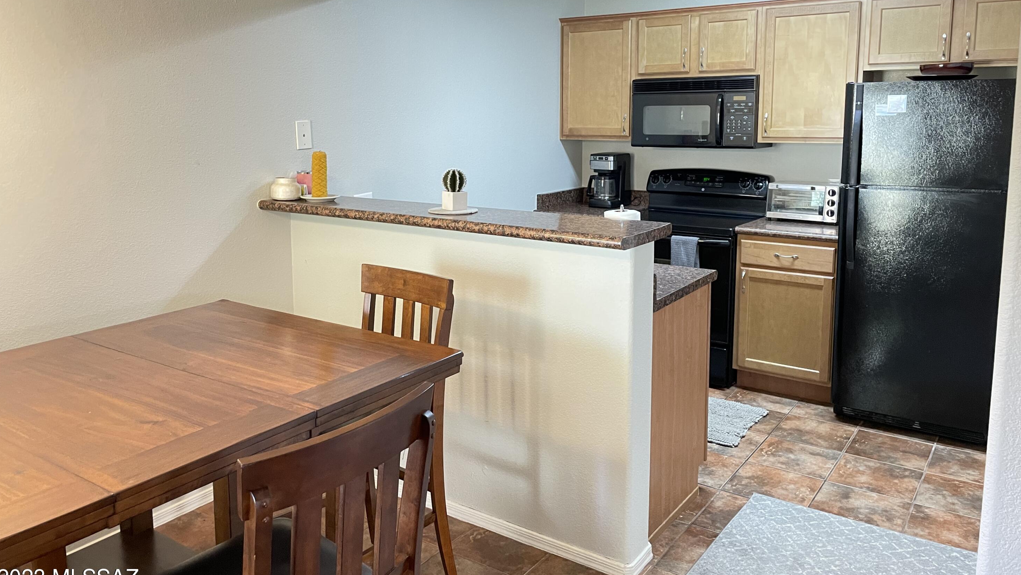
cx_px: 501
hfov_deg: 66.1
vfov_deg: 39.9
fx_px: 785
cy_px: 221
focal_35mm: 29
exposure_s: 1/40
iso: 320
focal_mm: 4.2
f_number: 1.6
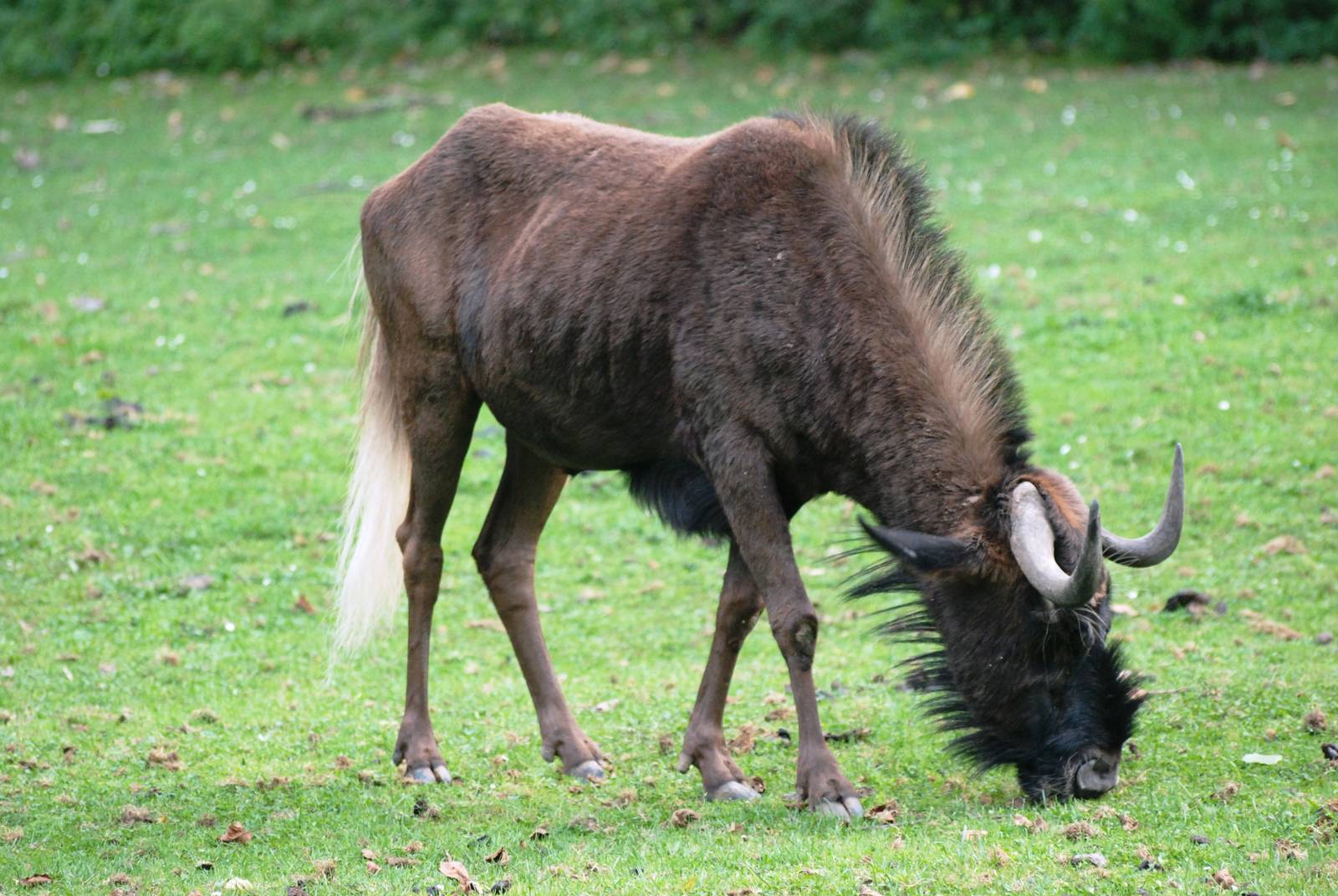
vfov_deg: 5.4
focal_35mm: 255
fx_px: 9489
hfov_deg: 8.1
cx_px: 669
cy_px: 448
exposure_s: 1/250
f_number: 4.8
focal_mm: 170
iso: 1000
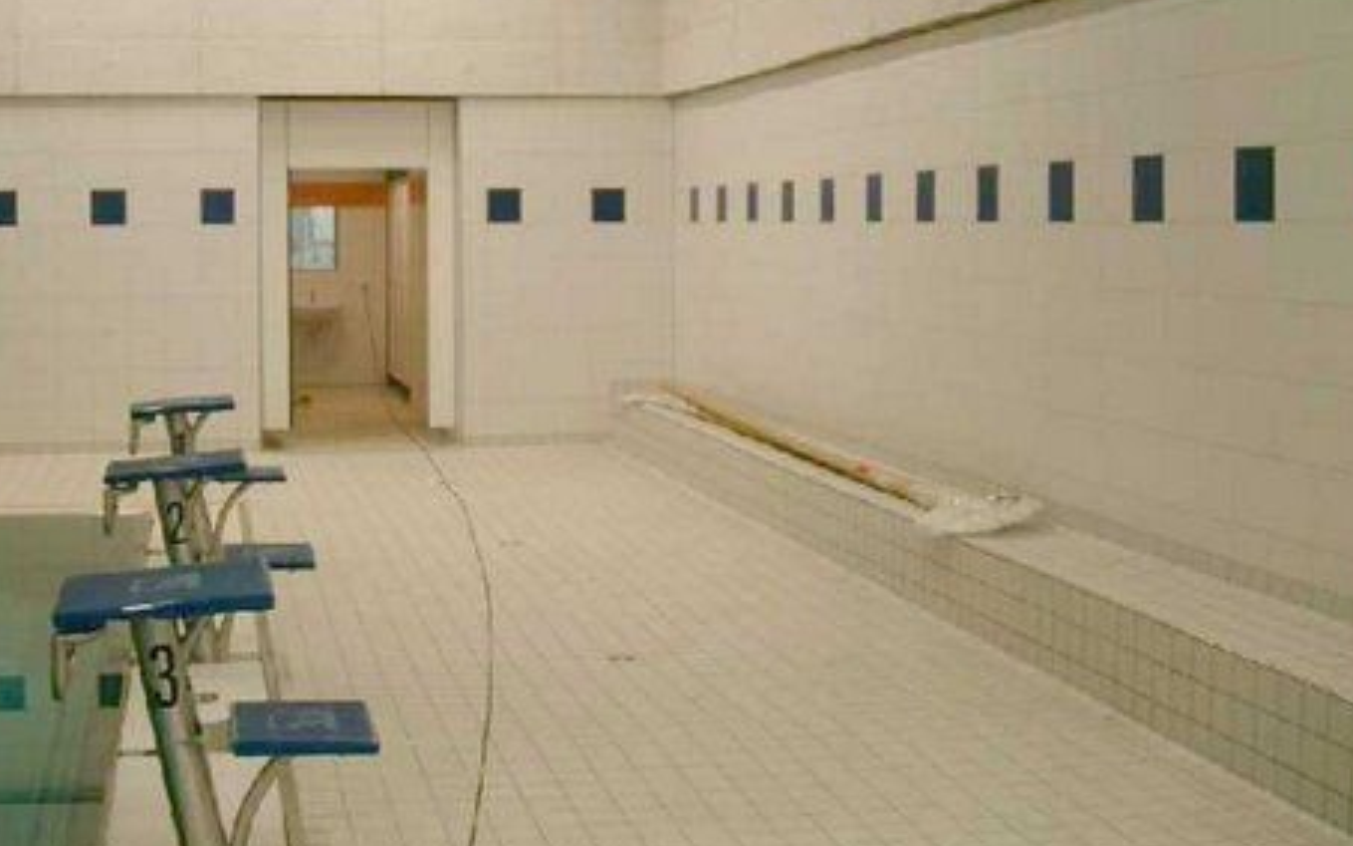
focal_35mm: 52
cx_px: 514
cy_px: 293
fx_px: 1917
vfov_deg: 24.8
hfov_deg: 38.6
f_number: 2.6
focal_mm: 7.6
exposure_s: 1/100
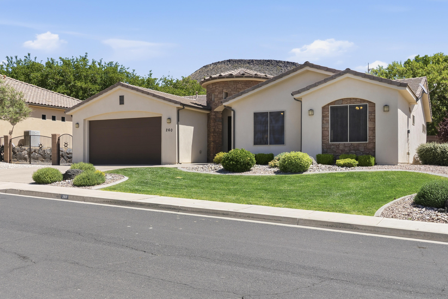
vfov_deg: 35.9
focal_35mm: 37
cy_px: 150
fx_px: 460
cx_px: 224
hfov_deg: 51.9
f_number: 6.3
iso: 800
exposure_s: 1/2000
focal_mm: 25
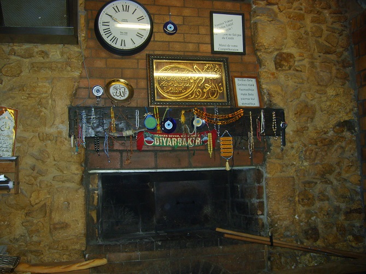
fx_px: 370
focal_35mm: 35
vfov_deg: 40.7
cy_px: 137
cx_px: 183
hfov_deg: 52.6
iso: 100
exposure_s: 1/45
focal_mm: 5.8
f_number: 2.8
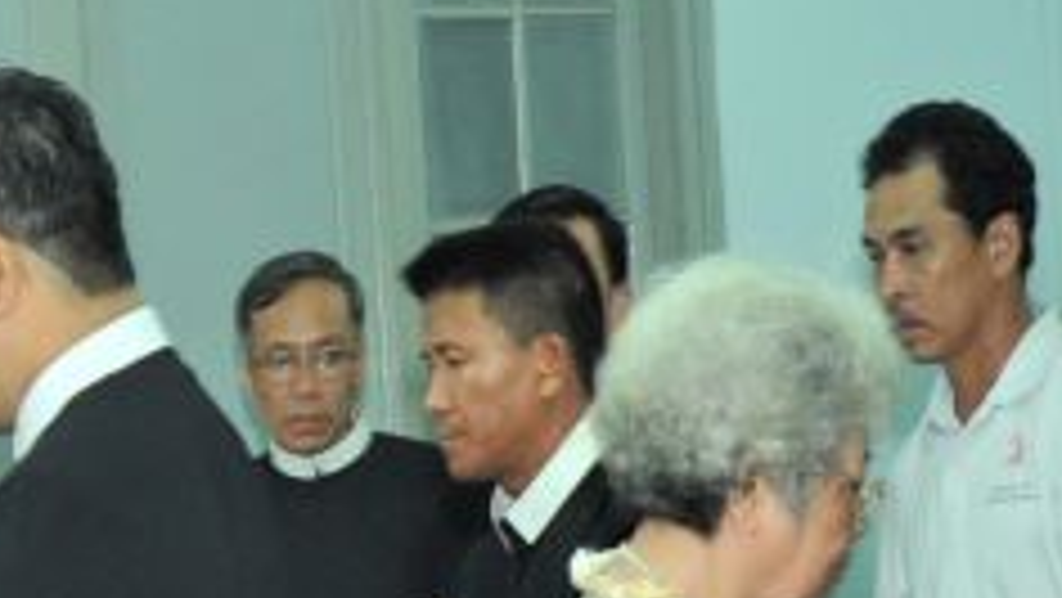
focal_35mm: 113
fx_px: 3184
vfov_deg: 10.2
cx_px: 320
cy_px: 1025
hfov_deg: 18.9
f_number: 5
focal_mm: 34
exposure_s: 1/60
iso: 1600
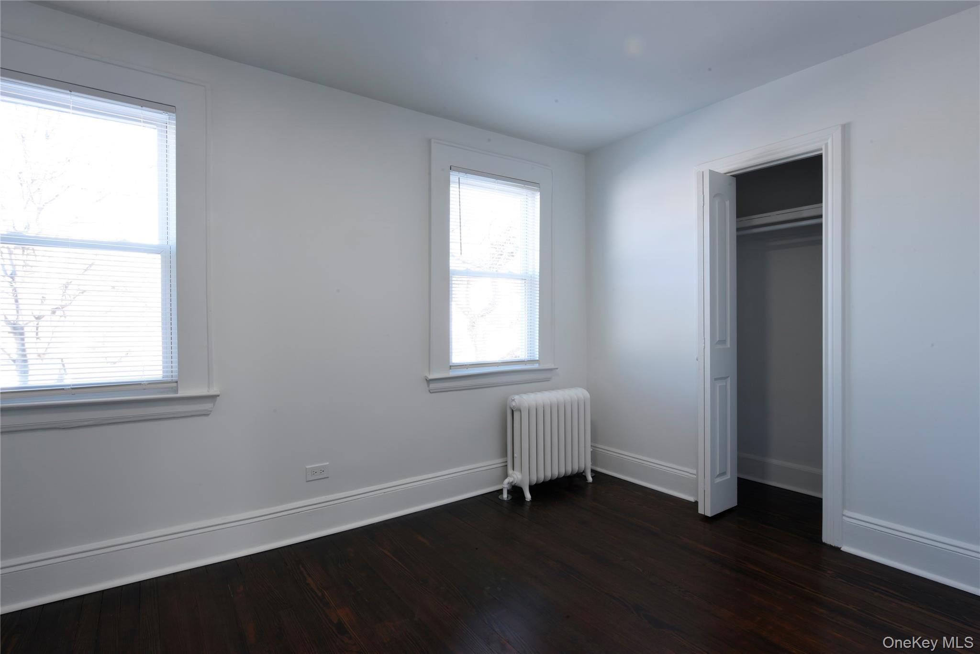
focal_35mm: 18
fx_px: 490
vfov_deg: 67.4
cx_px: 490
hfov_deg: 90.0
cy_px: 327
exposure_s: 1/1.6
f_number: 20
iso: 200
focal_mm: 18
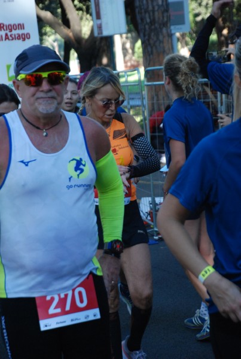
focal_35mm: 128
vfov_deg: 16.0
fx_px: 1274
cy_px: 180
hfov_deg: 10.8
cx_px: 120
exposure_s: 1/320
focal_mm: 85
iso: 1000
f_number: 5.6
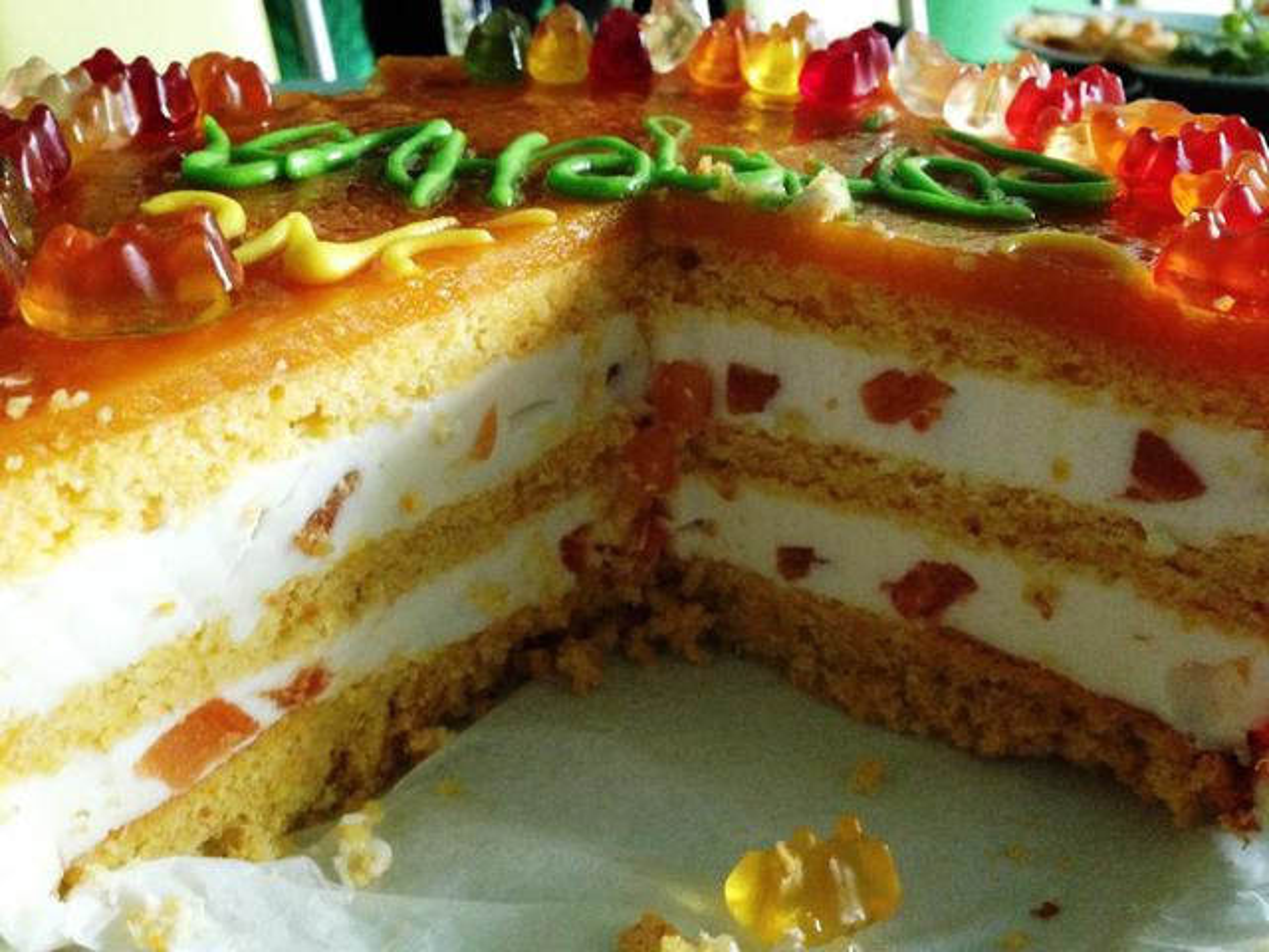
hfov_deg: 55.4
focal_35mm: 33
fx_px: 1210
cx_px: 634
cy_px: 476
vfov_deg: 42.9
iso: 400
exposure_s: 1/20
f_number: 2.4
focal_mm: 4.12
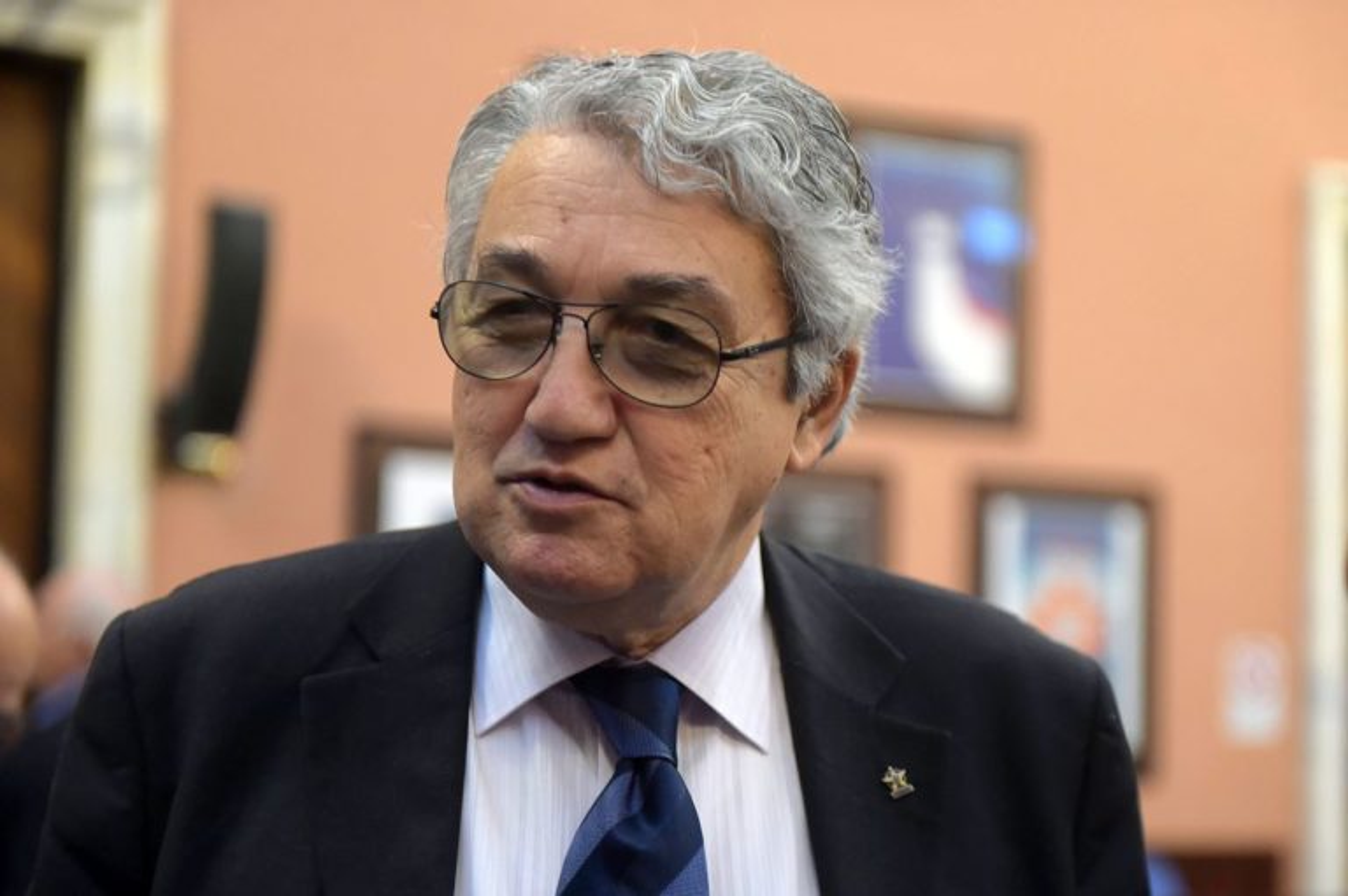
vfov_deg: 19.4
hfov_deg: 28.9
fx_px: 2619
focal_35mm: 70
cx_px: 674
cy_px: 448
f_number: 2.8
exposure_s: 1/160
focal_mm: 70
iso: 4000
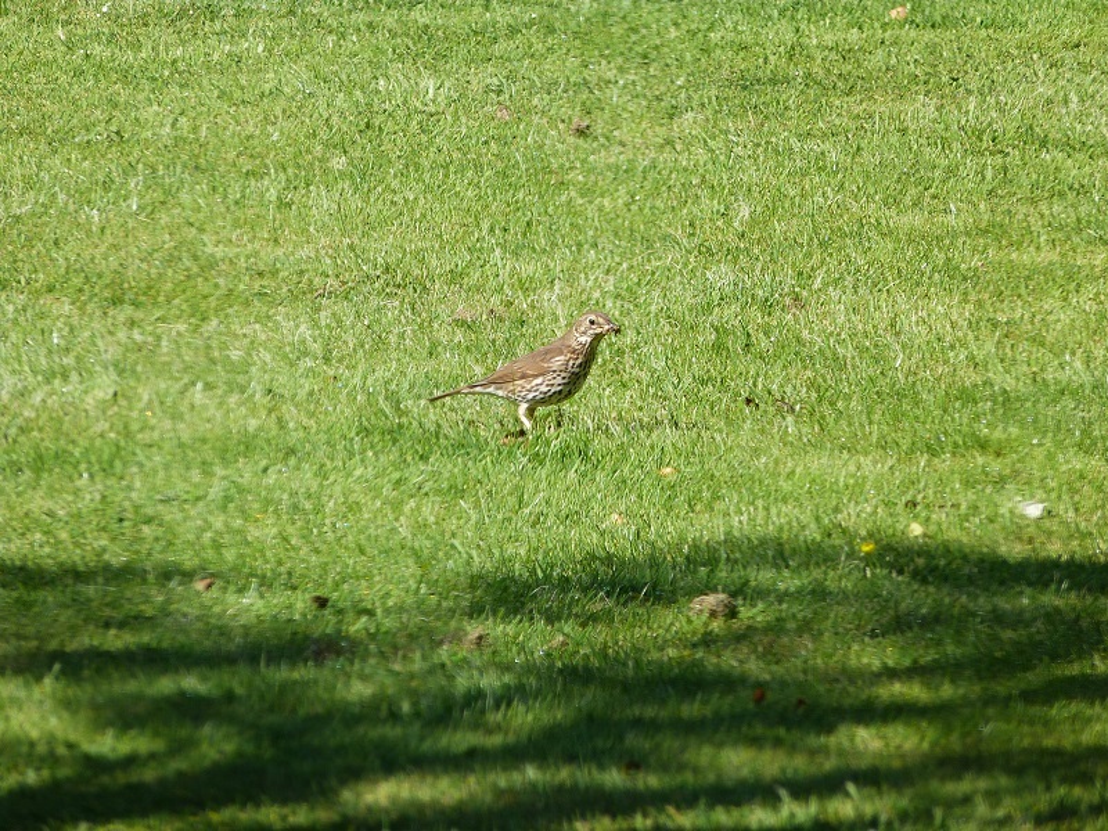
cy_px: 416
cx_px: 554
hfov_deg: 3.3
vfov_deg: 2.5
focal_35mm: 592
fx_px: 18949
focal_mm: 106.6
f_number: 5.1
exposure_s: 1/160
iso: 80
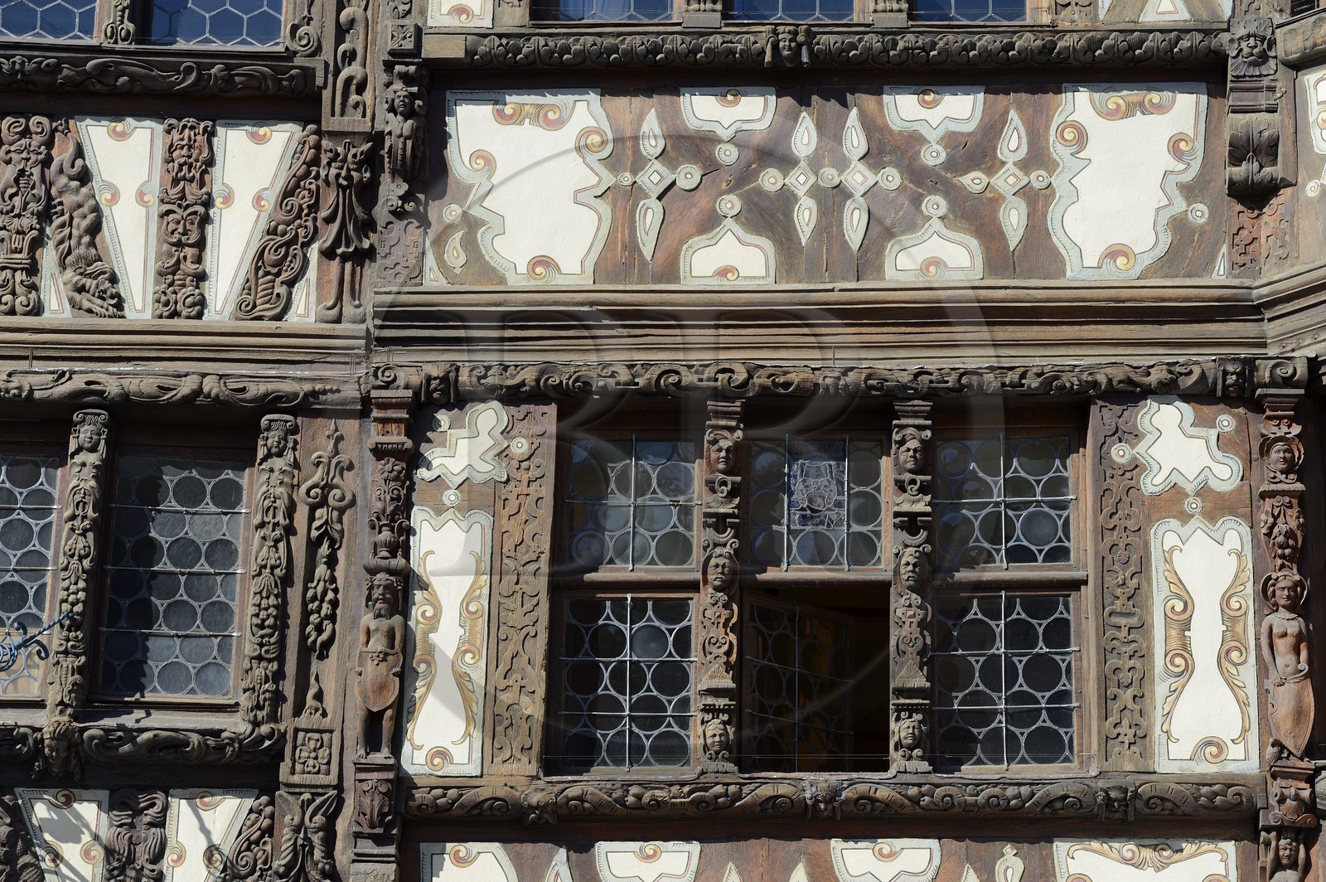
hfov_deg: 20.0
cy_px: 441
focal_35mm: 102
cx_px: 663
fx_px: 3754
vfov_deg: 13.4
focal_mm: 102
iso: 200
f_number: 7.1
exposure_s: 1/320
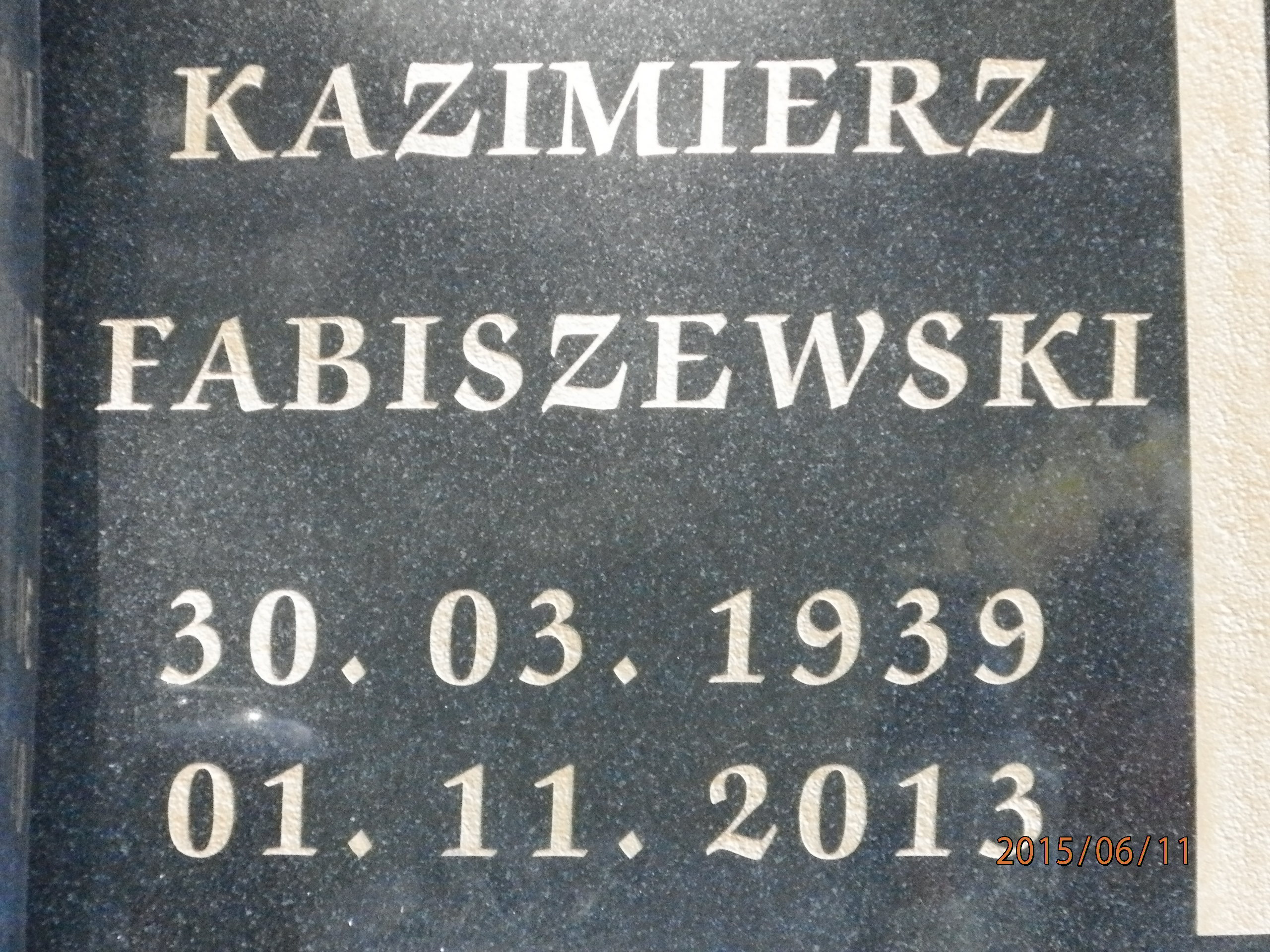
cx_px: 635
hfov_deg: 4.3
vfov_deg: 3.2
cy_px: 476
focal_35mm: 465
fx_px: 17060
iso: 1600
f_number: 5.7
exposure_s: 1/250
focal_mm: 83.2
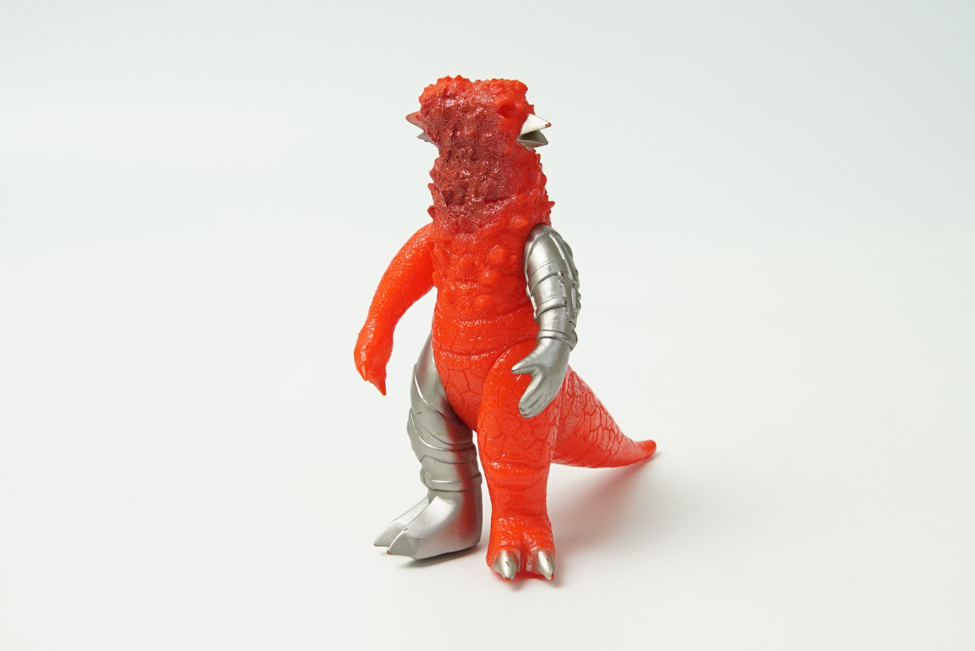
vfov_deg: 26.0
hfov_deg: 38.2
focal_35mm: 52
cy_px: 326
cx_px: 488
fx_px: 1409
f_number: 10
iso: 1000
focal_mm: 35
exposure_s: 1/20
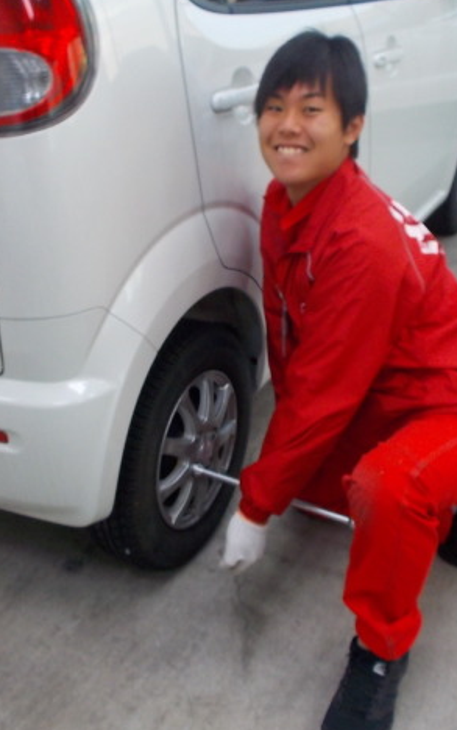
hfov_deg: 30.6
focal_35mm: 42
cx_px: 240
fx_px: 836
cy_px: 365
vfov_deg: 47.2
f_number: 3.3
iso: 125
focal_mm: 4.1
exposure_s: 1/25
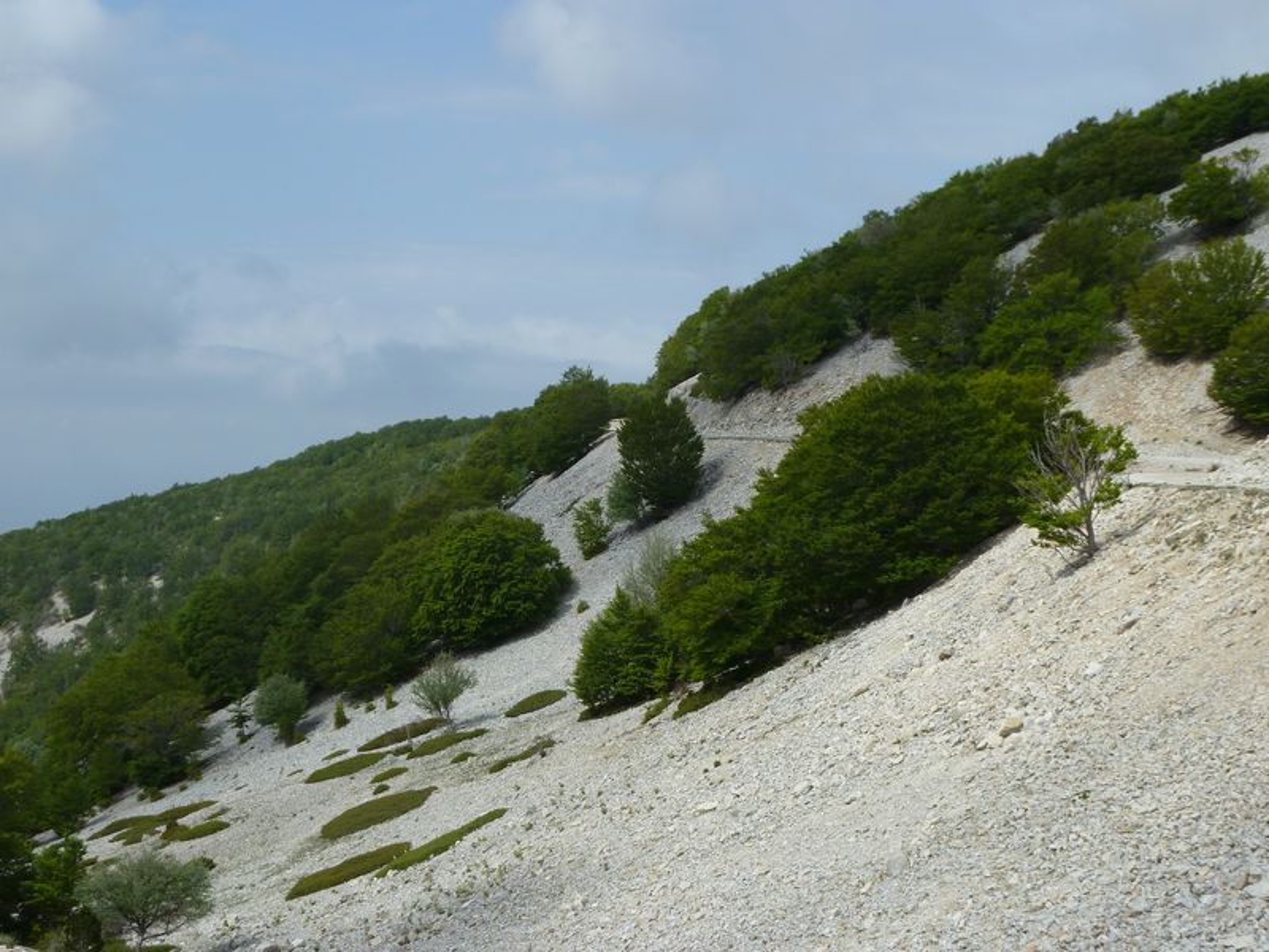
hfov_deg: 32.7
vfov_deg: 24.8
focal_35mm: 59
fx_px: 2163
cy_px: 476
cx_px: 634
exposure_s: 1/640
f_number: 5.6
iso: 80
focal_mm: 9.7
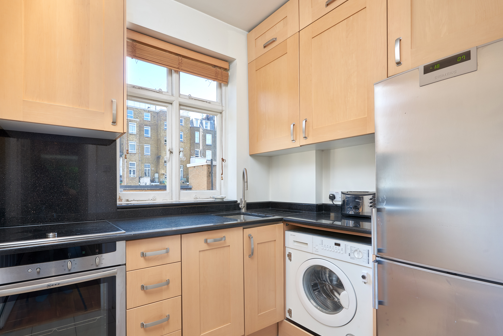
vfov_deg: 70.2
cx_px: 213
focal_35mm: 17
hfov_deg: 92.5
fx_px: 238
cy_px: 187
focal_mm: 14
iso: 200
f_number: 11
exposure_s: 1/2
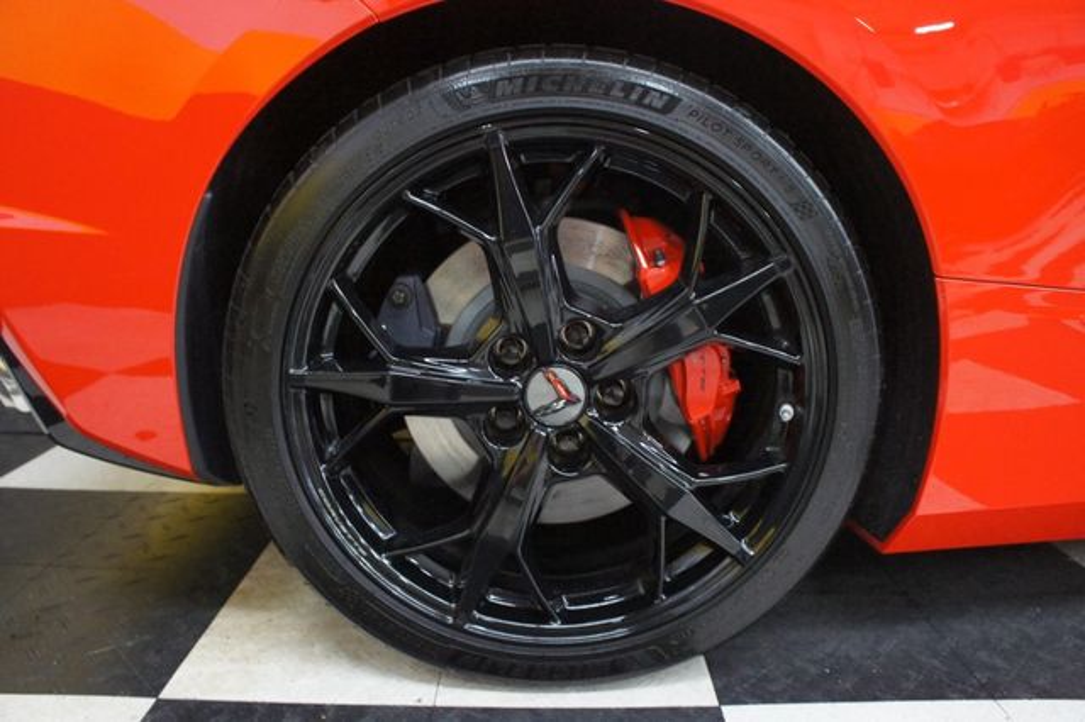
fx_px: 813
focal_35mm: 27
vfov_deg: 47.9
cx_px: 542
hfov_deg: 67.4
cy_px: 361
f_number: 5
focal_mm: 18
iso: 3200
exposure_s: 1/60
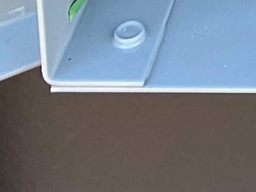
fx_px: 1626
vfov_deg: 4.9
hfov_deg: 8.1
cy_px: -888
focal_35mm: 220
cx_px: 661
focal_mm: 5.7
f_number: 1.5
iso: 40
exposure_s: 1/121
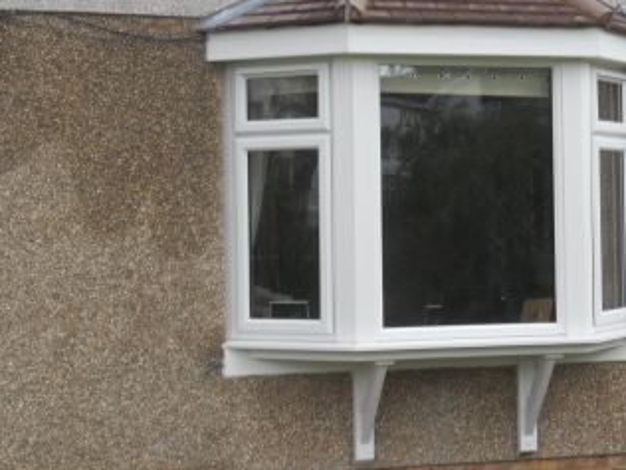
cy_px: 159
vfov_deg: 16.2
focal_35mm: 91
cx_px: 395
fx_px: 1646
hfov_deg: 21.5
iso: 80
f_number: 4.8
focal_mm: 9.8
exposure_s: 1/100
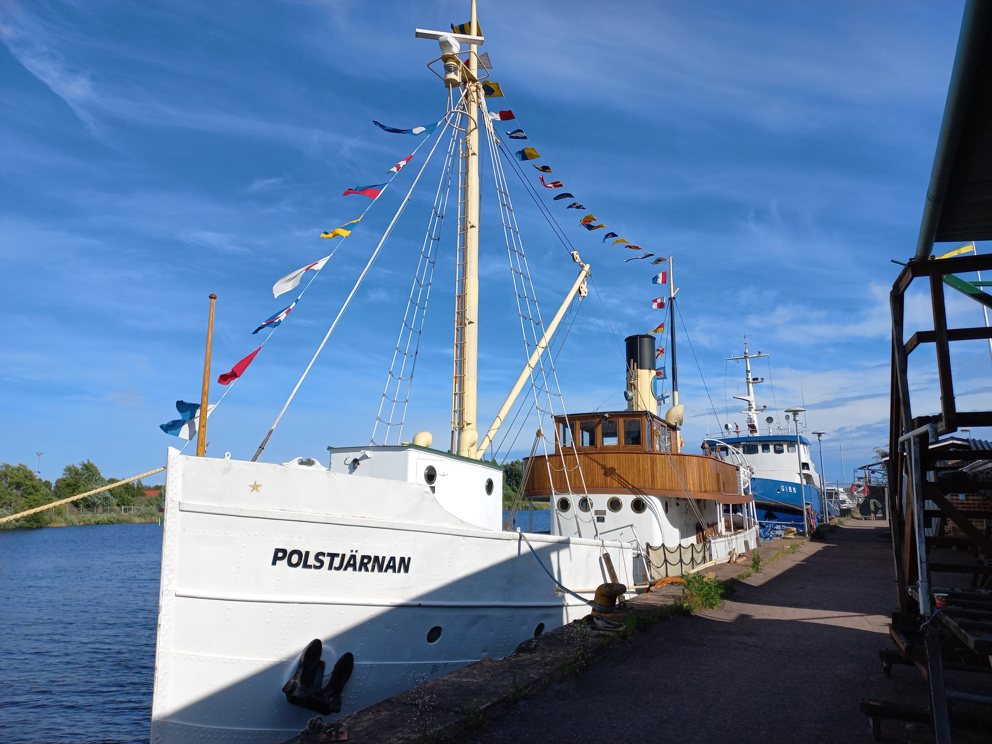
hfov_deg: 69.4
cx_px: 496
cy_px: 372
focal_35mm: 25
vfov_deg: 54.9
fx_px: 716
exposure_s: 1/1088
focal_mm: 4.6
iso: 25
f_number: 1.8
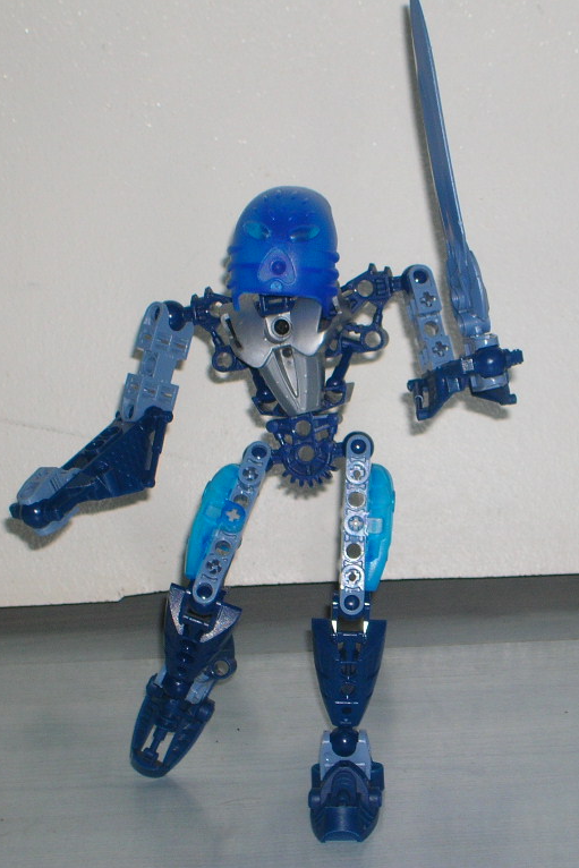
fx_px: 3520
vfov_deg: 14.1
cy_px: 434
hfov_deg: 9.4
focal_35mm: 146
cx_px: 442
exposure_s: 1/60.1
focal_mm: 17.4
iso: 50
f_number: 4.9
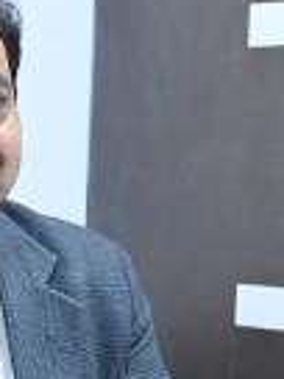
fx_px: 1663
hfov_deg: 9.8
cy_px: 357
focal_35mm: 152
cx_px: 136
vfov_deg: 12.9
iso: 16000
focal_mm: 43
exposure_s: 1/100
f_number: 7.1
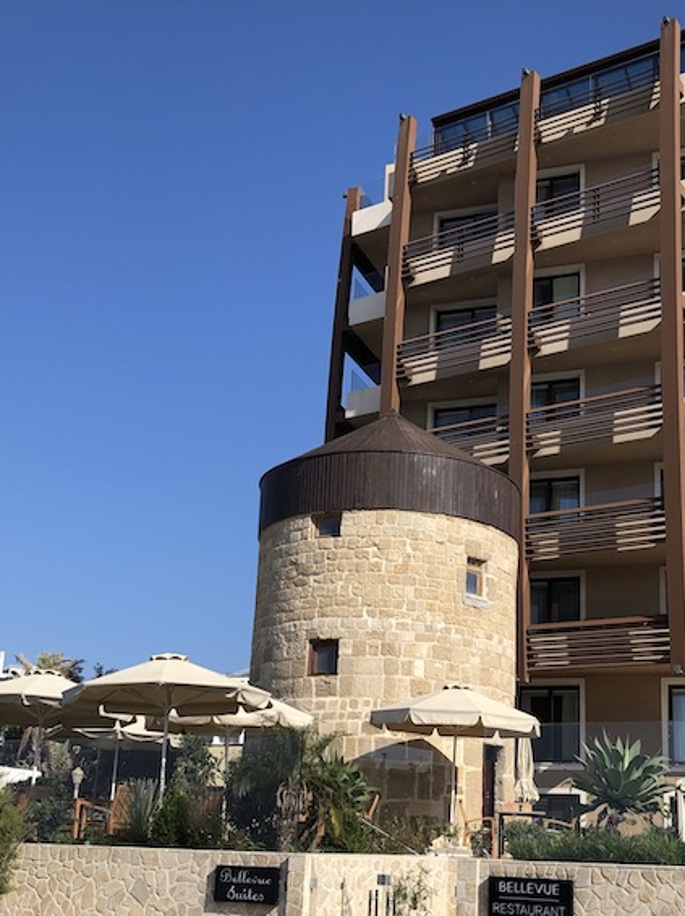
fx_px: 1136
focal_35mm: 43
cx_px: 413
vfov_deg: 43.6
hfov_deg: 33.4
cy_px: 565
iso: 20
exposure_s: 1/1919
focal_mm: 3.99
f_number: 1.8
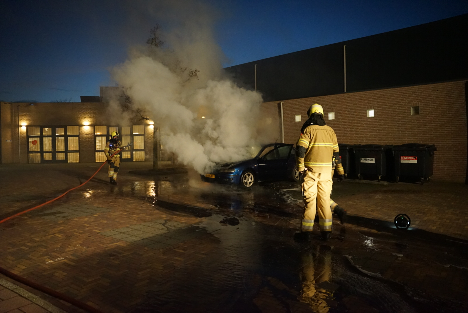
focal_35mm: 28
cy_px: 156
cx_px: 234
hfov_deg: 65.4
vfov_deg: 46.5
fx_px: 364
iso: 6400
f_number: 2.8
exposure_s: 1/100
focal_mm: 28
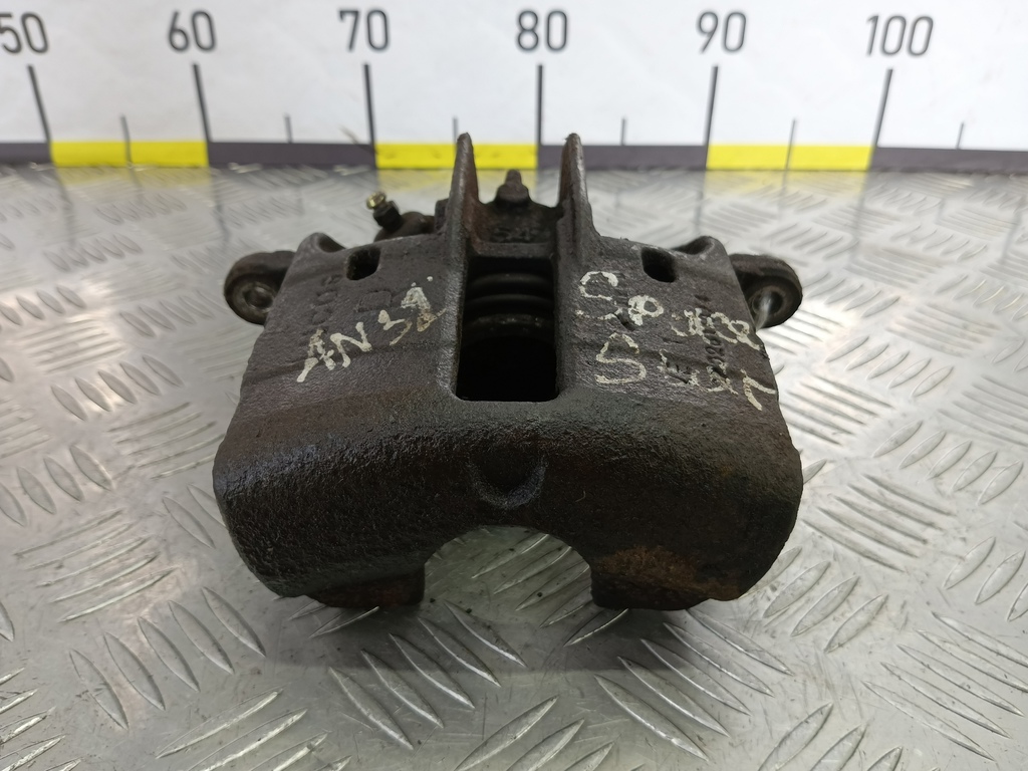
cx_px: 514
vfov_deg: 58.9
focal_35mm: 23
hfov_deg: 73.9
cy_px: 386
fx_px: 683
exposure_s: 1/50
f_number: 1.6
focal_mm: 4.11
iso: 99
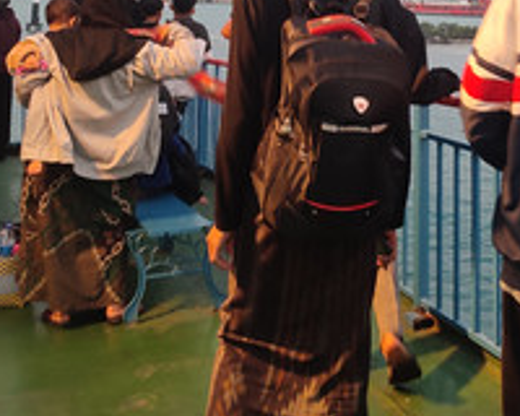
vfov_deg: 23.8
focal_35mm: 61
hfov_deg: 30.7
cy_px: -12
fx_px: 939
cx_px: 346
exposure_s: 1/30
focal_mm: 6.04
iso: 589
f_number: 1.9
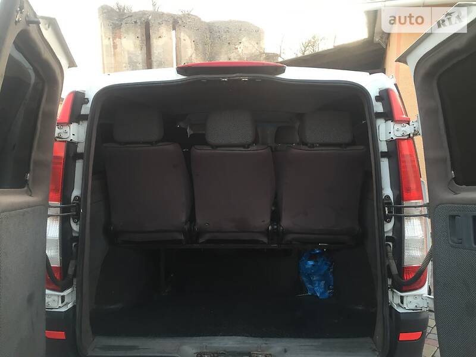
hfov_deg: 61.7
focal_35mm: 29
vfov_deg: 48.2
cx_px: 238
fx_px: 399
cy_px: 178
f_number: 2.2
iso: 100
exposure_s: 1/33
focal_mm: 4.2
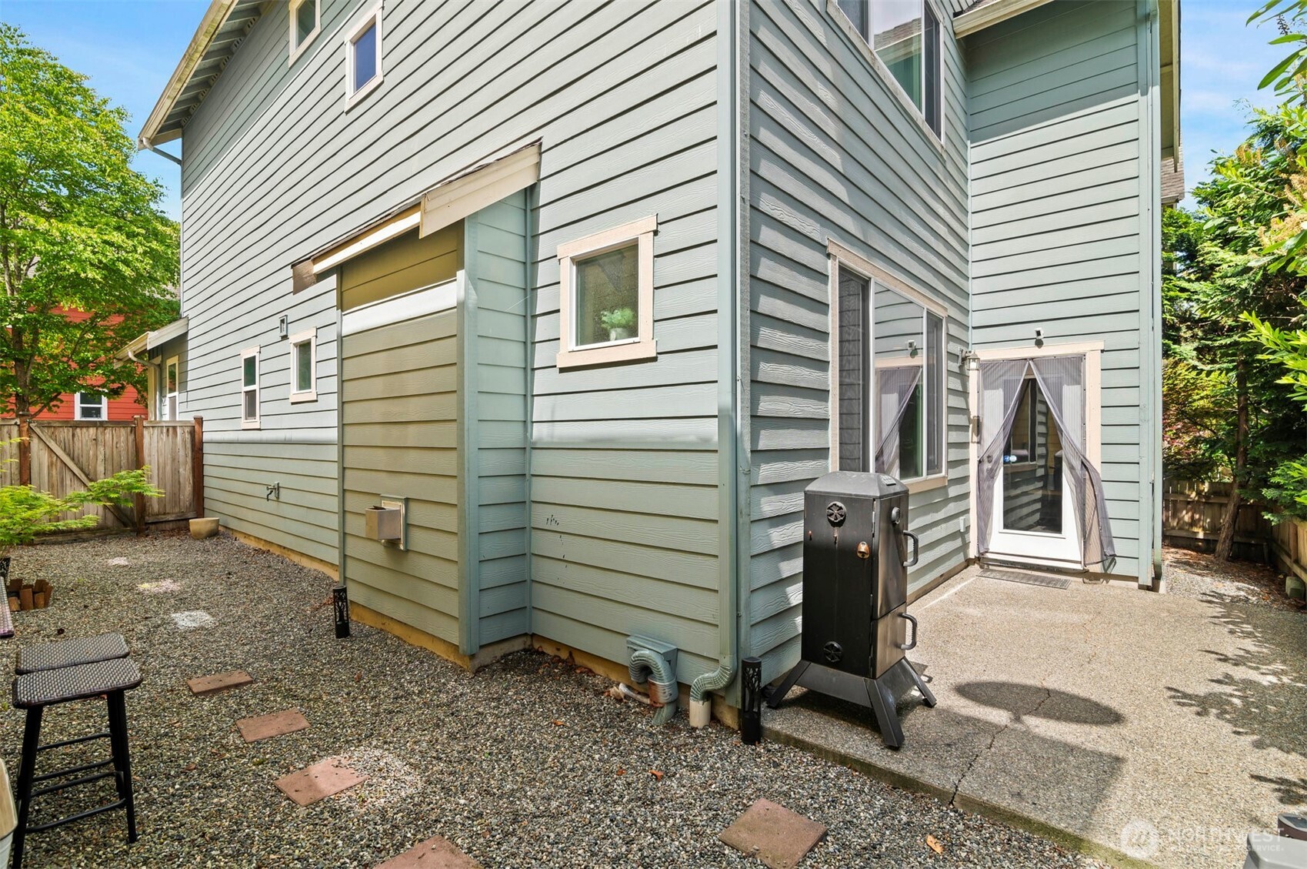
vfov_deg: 73.6
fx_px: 580
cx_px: 654
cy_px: 434
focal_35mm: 16
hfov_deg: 96.8
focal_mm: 16
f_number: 8
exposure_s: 1/125
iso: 200
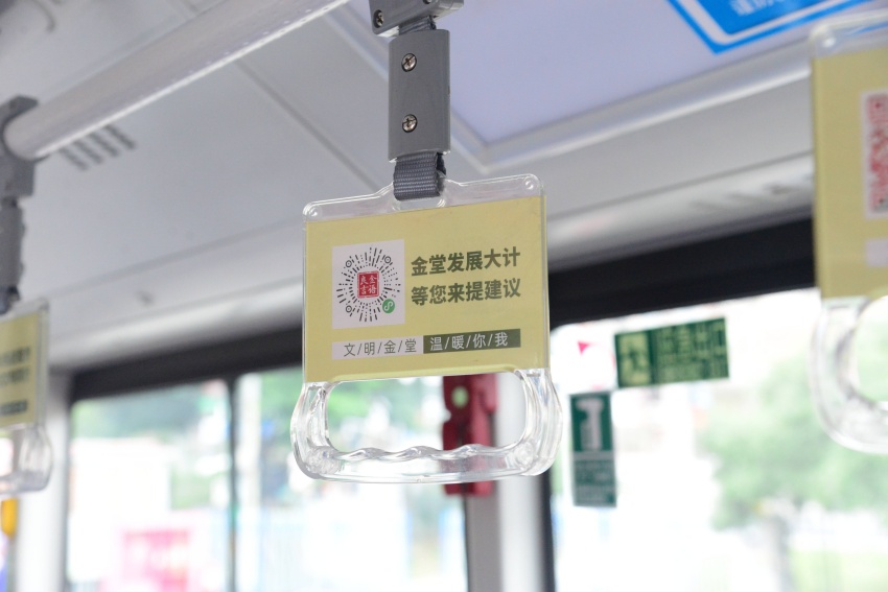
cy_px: 296
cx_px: 444
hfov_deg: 34.5
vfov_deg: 23.4
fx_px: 1431
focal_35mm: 58
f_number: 5.6
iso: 5000
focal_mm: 58
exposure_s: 1/125
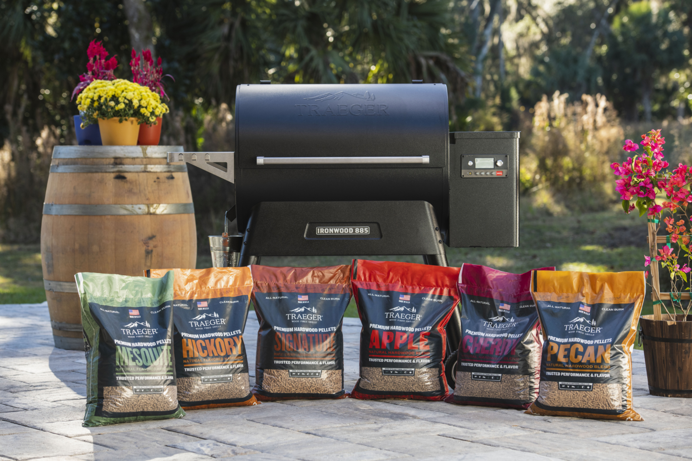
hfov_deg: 20.0
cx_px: 346
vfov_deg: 13.4
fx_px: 1961
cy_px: 230
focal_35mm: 102
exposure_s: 1/250
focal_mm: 102
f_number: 5.6
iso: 400
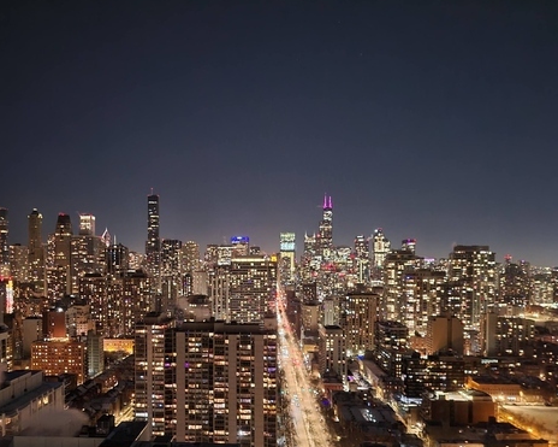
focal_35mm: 35
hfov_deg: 51.0
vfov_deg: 41.9
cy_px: 281
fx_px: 578
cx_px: 208
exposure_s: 1/8
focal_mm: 5.4
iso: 1250
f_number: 1.8
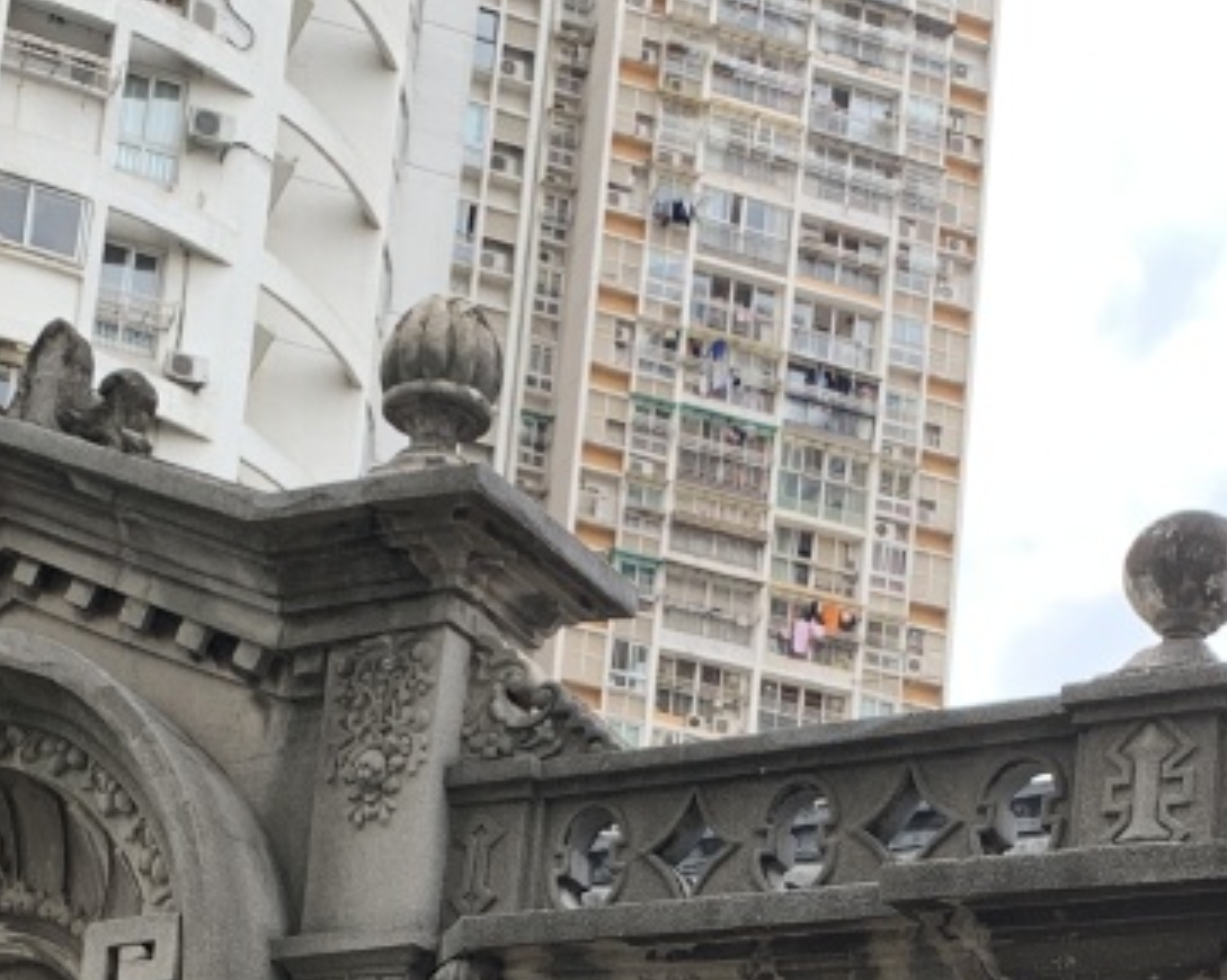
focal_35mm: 84
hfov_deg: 22.8
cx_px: 585
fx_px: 3049
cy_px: 1247
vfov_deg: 17.2
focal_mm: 4.25
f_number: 1.8
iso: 25
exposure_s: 1/510
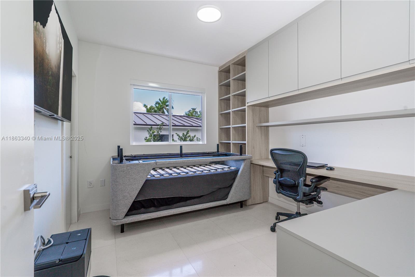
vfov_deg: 70.4
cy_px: 138
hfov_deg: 93.3
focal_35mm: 17
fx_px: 196
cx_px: 208
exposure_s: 1/80
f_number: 8
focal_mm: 17
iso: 200
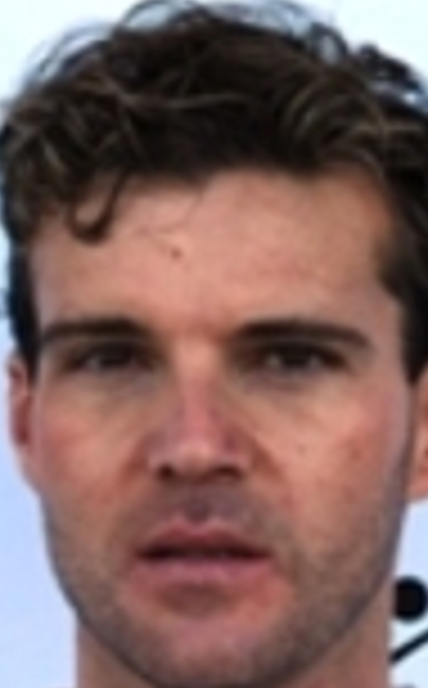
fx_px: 6319
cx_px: 257
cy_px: 643
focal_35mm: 337
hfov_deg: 3.9
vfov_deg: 6.2
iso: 200
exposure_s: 1/320
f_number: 4.5
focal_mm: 56
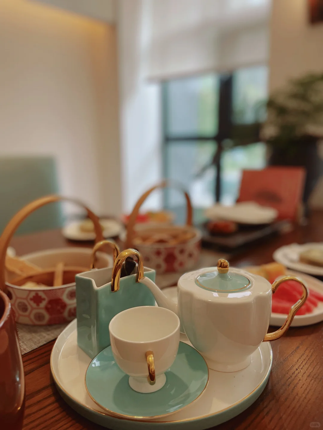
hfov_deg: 53.1
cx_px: 162
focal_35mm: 26
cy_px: 215
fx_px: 323
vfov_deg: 67.3
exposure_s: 1/100
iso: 80
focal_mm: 4.2
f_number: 1.6
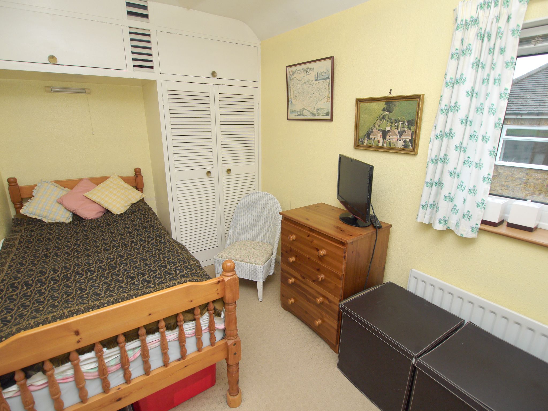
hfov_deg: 87.8
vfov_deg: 71.6
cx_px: 274
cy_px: 206
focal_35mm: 18
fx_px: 285
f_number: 4
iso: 100
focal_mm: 9
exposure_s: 1/60
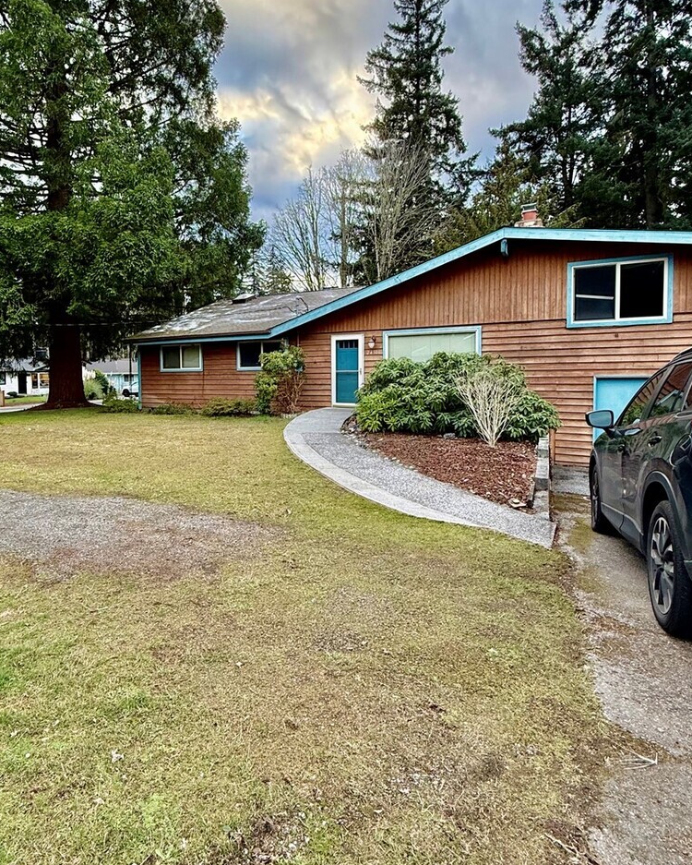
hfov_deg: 64.2
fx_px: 537
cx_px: 242
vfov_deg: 77.5
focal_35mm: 21
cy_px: 397
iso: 80
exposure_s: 1/99
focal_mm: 2.22
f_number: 2.2
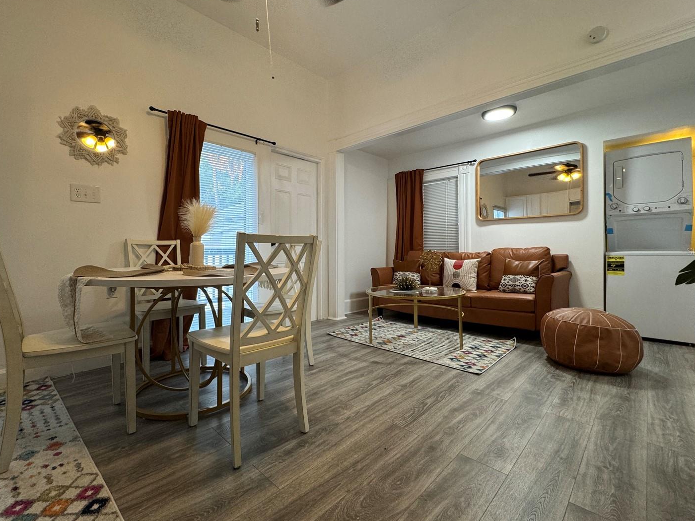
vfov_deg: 78.1
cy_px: 251
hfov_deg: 94.5
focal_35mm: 16
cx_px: 337
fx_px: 321
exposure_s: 1/60
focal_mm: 2.22
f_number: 2.2
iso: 160
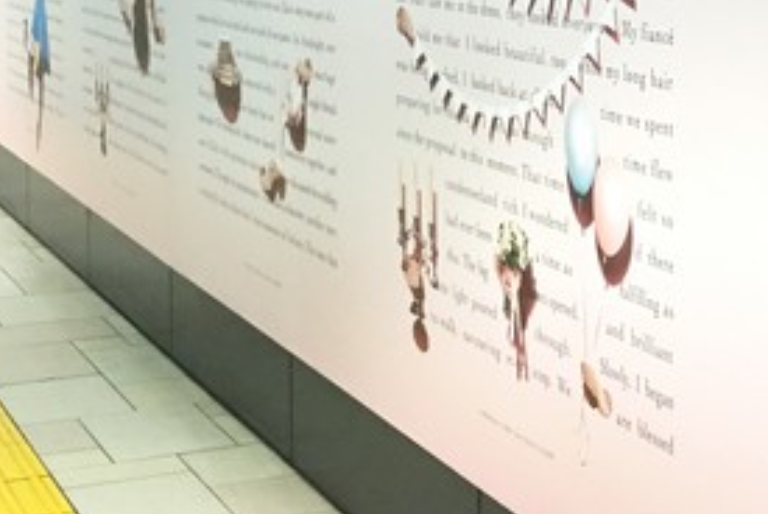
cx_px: 695
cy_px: 28
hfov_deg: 21.6
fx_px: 1965
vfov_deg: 14.7
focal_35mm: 92
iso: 50
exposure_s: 1/15
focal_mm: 4.15
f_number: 2.2
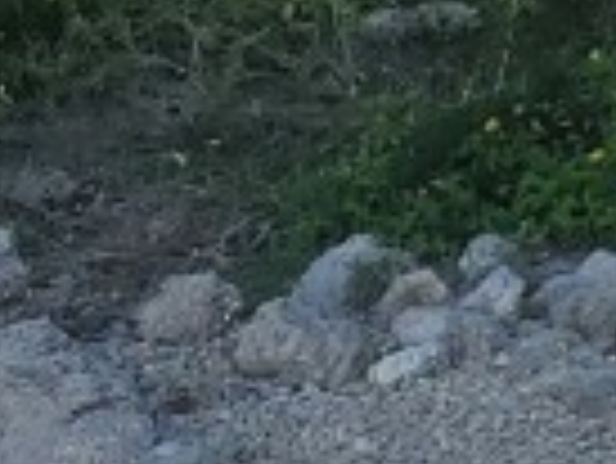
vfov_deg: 7.2
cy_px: -667
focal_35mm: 194
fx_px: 3455
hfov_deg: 8.7
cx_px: 1722
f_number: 2.4
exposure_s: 1/1799
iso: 50
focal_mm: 4.3
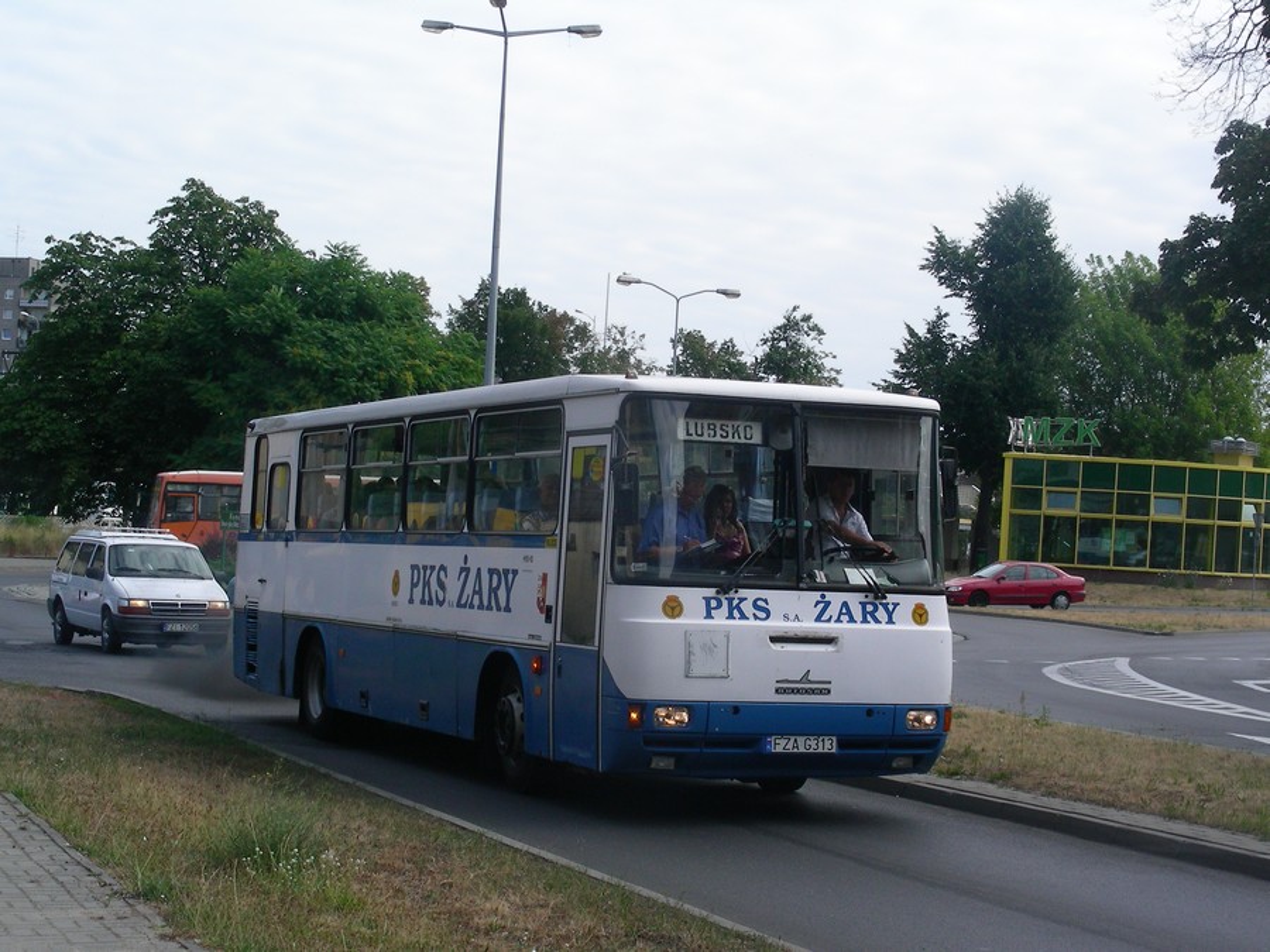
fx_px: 2568
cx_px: 635
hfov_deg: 27.8
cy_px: 476
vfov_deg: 21.0
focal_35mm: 70
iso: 50
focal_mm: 11.7
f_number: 5.6
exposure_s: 1/301
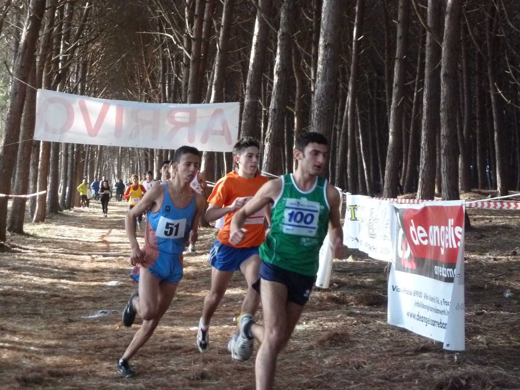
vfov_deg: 17.8
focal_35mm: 83
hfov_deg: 23.6
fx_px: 1247
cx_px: 260
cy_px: 195
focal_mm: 13.7
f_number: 4.2
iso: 500
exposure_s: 1/160
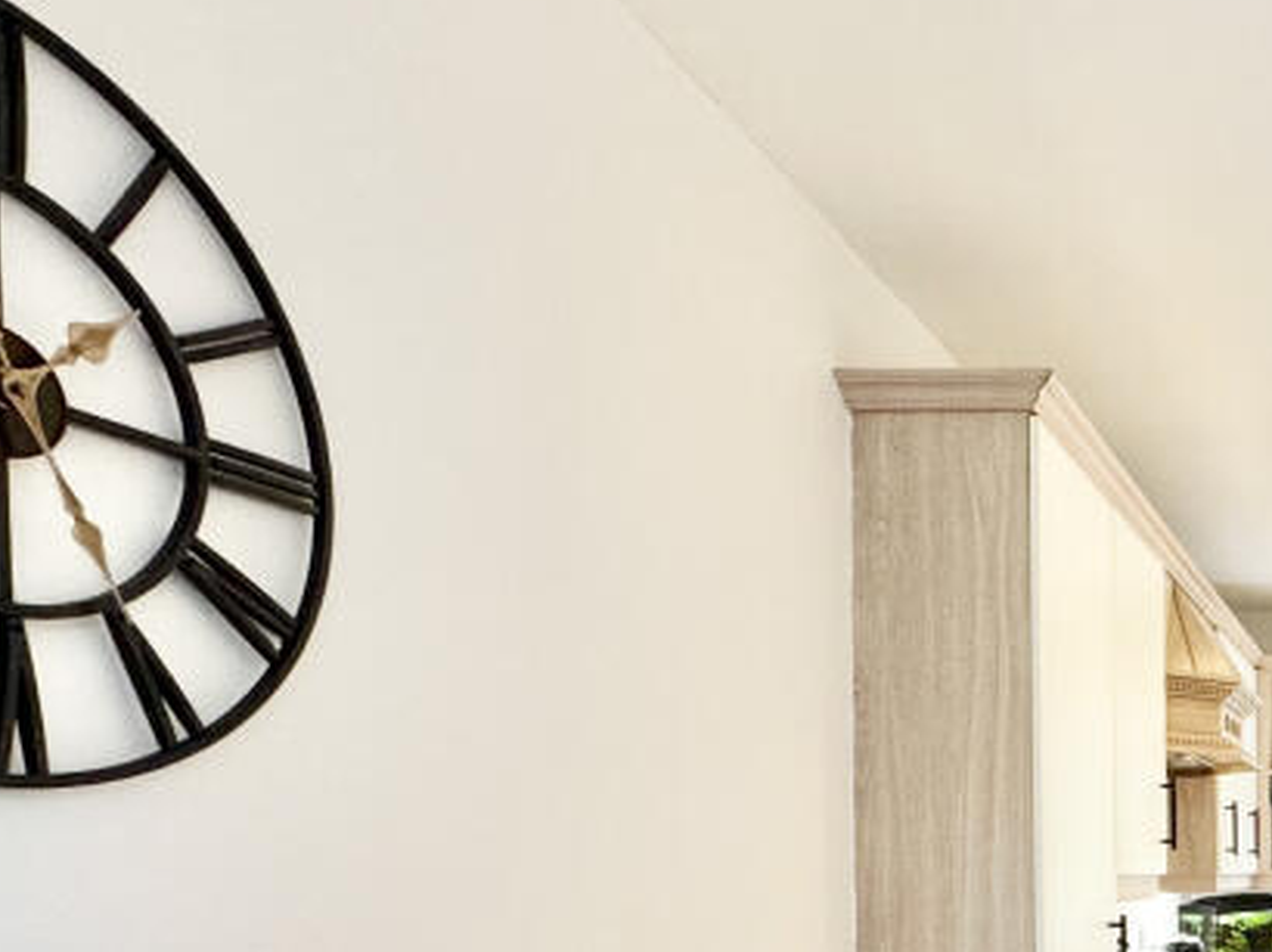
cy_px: 943
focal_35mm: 35
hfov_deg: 40.8
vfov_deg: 36.7
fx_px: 1285
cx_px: 1440
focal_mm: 2.22
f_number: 2.2
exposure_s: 1/100
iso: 250
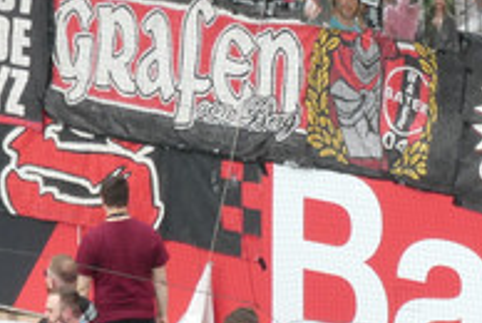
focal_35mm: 1027
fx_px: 13771
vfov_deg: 1.3
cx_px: 629
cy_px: -236
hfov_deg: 2.0
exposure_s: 1/100
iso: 200
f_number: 5.8
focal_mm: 53.8
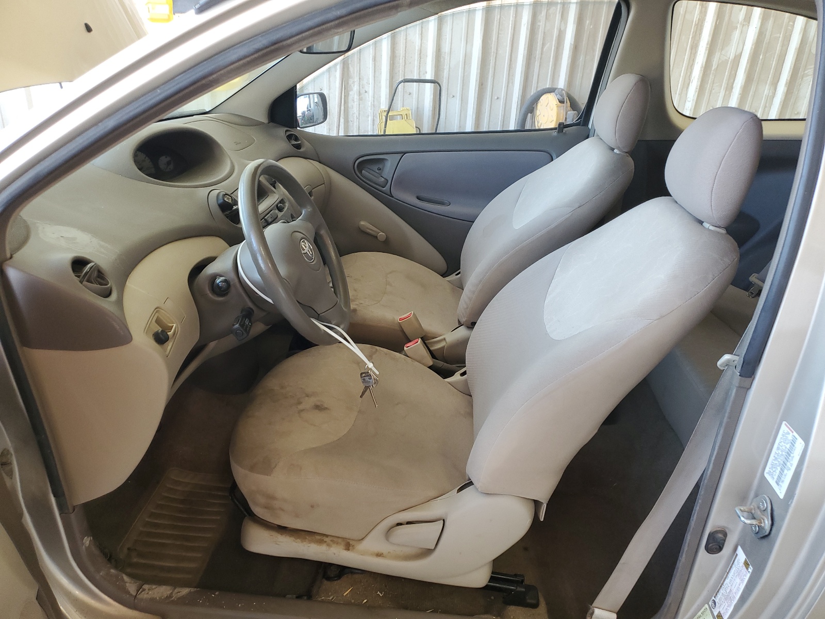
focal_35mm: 26
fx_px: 620
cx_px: 412
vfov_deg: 53.1
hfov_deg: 67.3
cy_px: 310
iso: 83
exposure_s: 1/60.2
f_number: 1.5
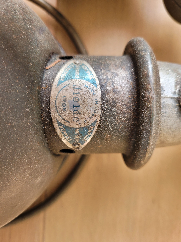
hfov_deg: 53.1
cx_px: 90
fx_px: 181
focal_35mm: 26
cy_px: 121
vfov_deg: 67.3
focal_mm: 5.4
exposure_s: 1/100
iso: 100
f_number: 1.8
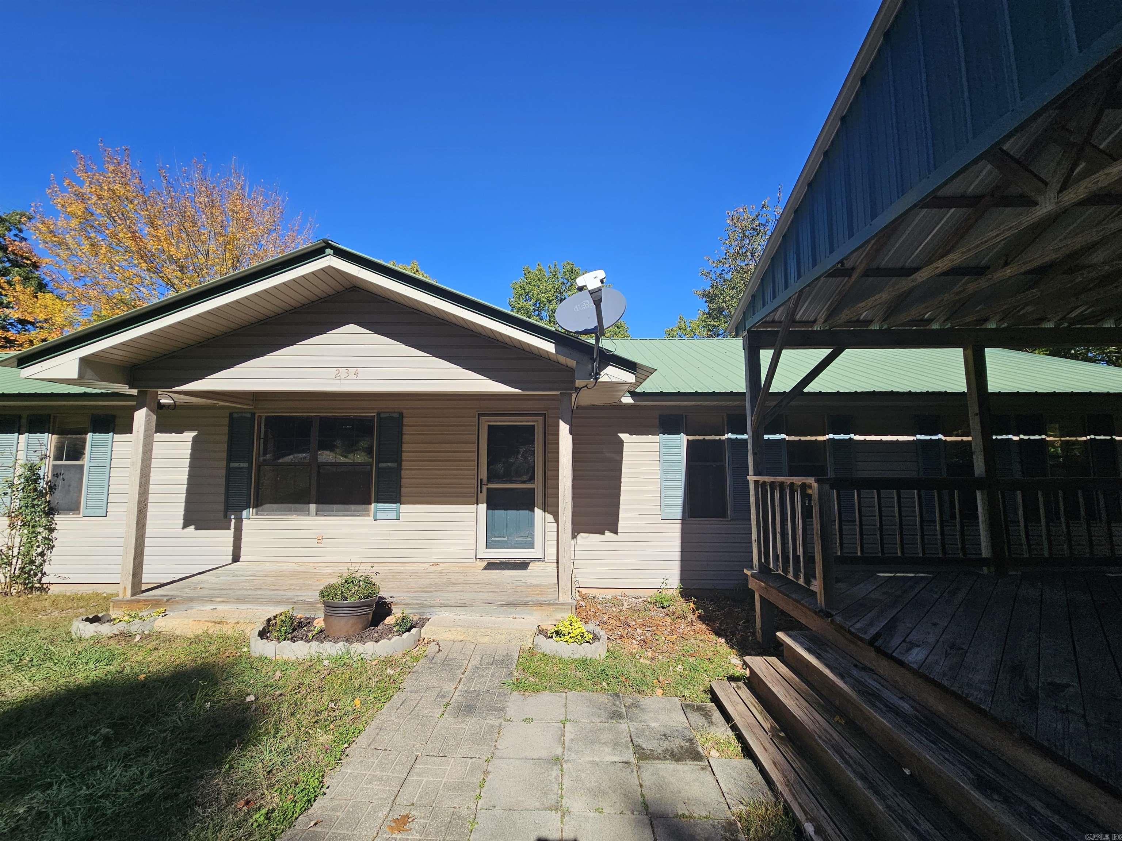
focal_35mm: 13
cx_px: 561
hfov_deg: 106.2
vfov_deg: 89.9
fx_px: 421
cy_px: 420
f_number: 2.2
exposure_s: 1/1936
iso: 50
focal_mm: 2.2
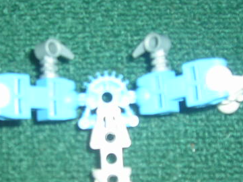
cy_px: 138
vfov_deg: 20.5
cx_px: 100
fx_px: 498
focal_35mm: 71
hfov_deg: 27.4
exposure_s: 1/60.1
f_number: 2.9
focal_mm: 6.1
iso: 50
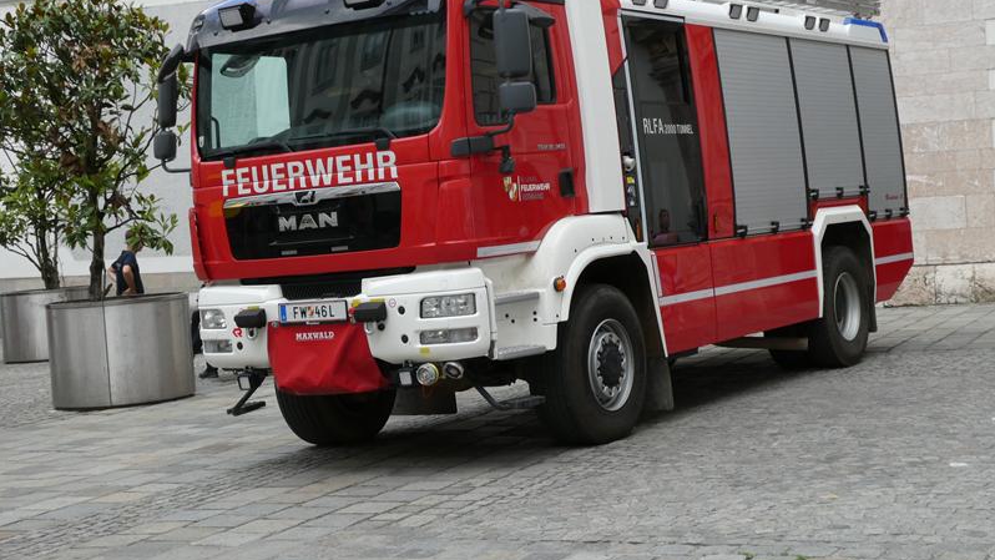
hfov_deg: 35.4
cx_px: 498
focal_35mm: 59
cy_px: 262
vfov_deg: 20.4
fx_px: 1557
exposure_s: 1/125
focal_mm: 9.6
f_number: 4.1
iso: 160
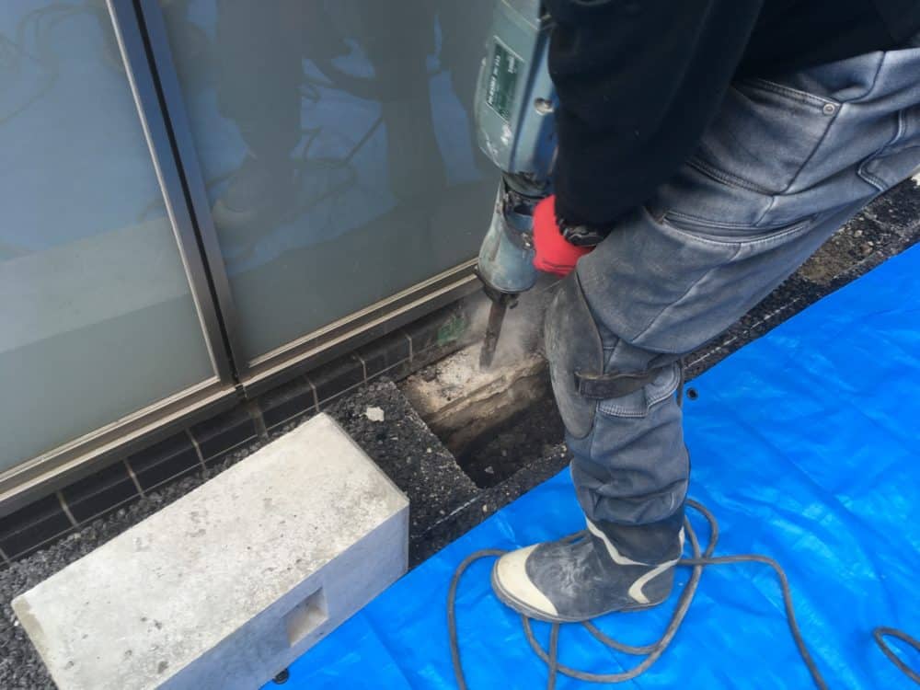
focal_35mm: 29
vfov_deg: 48.2
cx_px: 460
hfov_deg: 61.7
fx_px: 771
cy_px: 345
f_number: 2.2
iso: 25
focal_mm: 4.15
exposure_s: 1/60
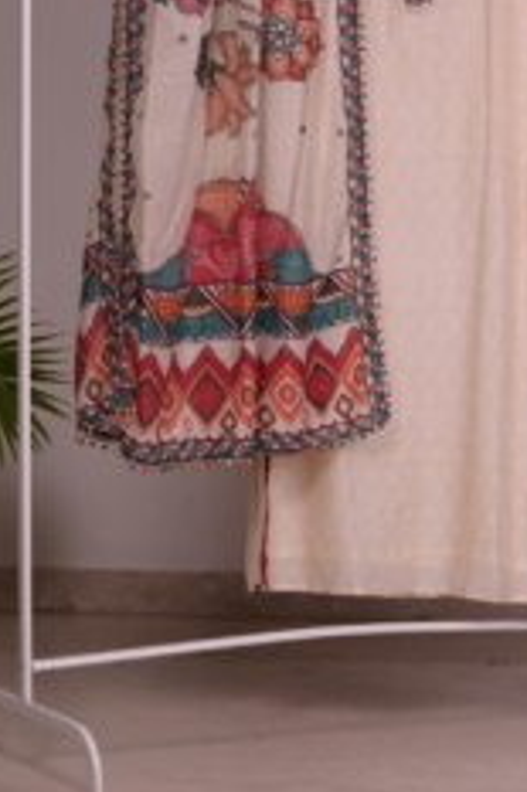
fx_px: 3606
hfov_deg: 8.3
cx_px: 377
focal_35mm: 164
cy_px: 206
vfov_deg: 12.5
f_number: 5
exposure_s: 1/100
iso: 320
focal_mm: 85
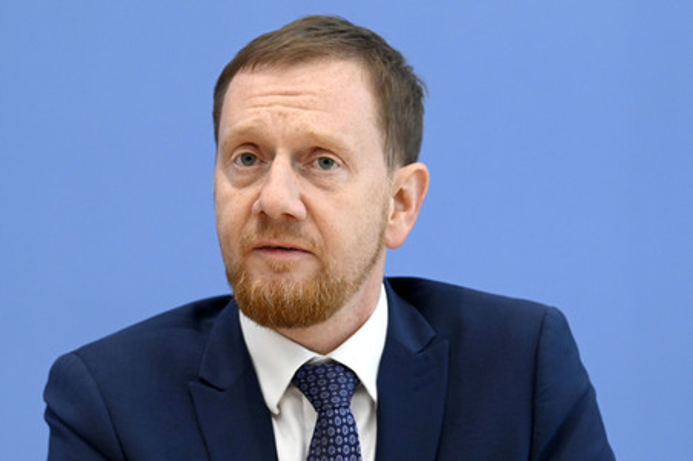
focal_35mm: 160
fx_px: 3078
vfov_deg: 8.6
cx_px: 346
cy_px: 230
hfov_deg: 12.8
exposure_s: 1/640
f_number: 5.6
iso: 5000
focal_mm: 160
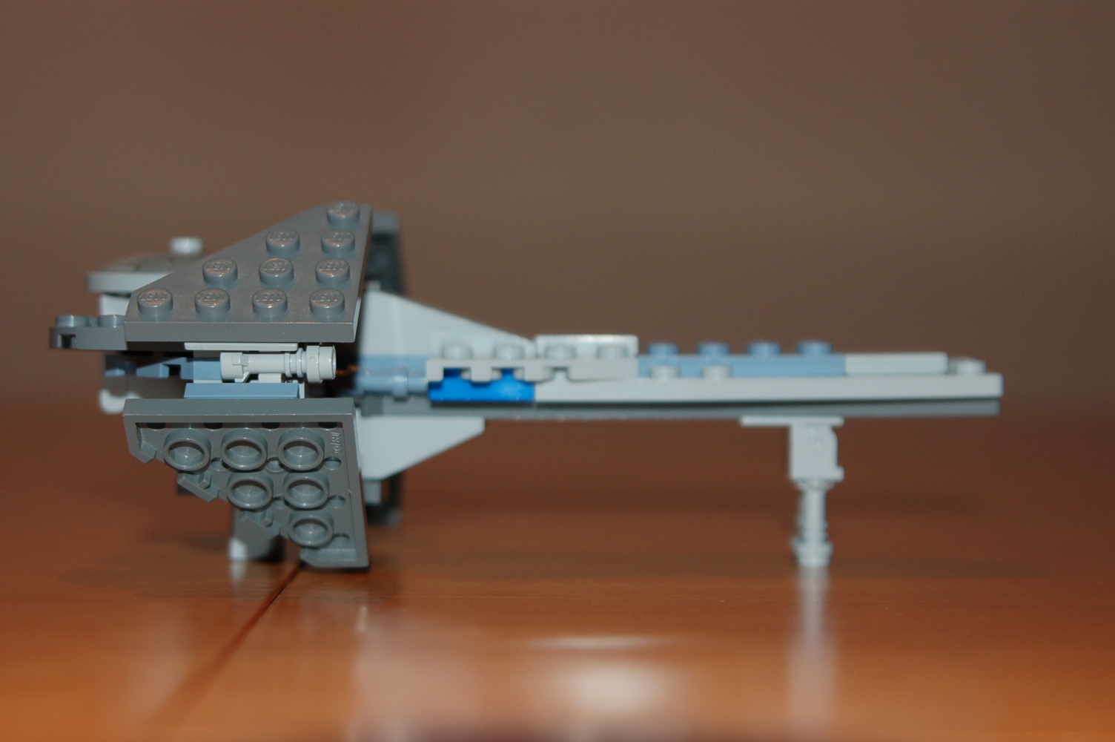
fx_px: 2553
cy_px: 371
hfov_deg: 24.6
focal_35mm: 82
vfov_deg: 16.5
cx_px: 558
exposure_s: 1/60
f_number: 4.5
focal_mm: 55
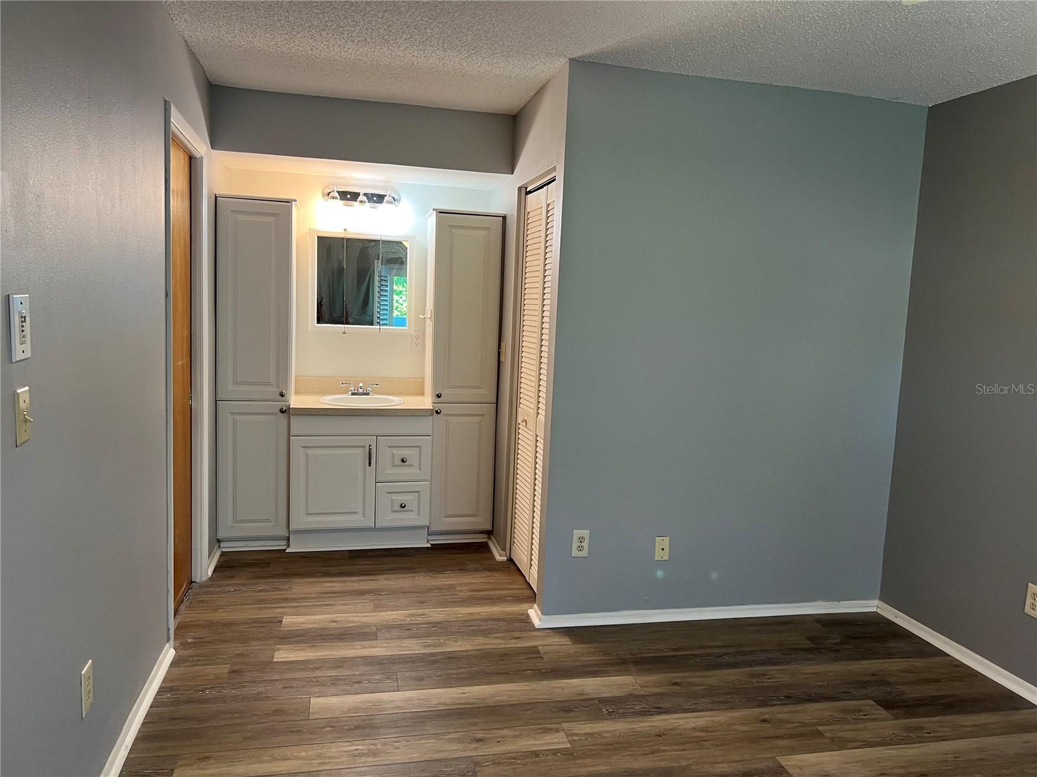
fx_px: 779
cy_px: 388
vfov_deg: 53.1
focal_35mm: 26
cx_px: 518
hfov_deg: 67.3
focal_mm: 5.7
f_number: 1.5
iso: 125
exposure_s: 1/60
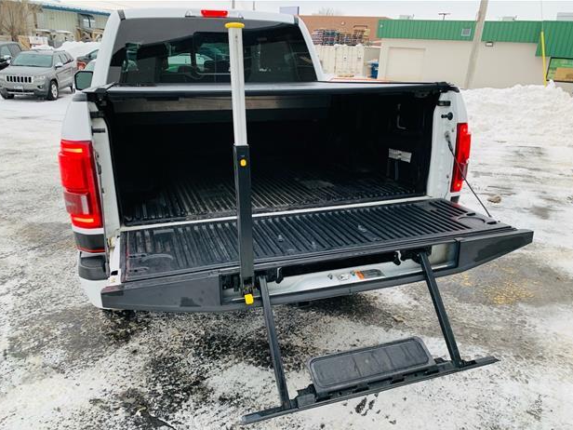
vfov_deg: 51.3
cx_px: 289
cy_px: 222
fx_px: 447
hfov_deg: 65.3
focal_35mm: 27
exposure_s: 1/121
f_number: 1.8
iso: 80
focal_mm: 4.25
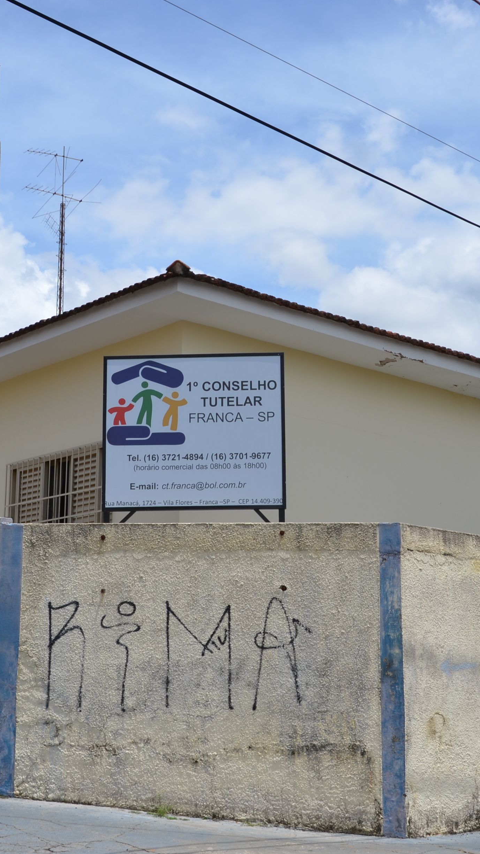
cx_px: 254
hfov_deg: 21.1
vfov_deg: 36.6
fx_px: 1289
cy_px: 427
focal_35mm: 57
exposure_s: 1/320
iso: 100
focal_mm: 24
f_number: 9
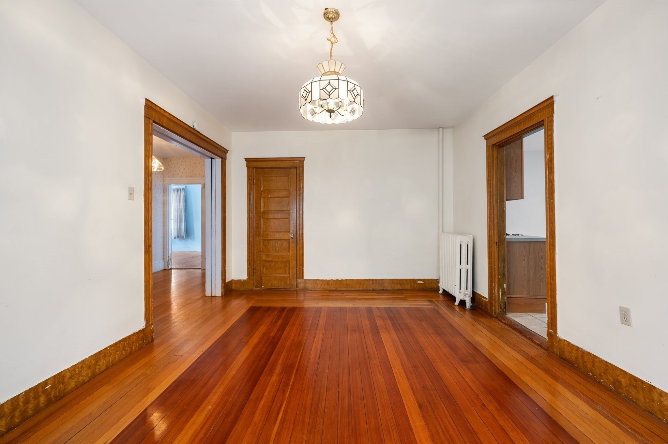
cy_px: 222
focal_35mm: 14
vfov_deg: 81.1
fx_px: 260
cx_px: 334
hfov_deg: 104.3
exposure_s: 1/8
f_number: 7.1
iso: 400
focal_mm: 14
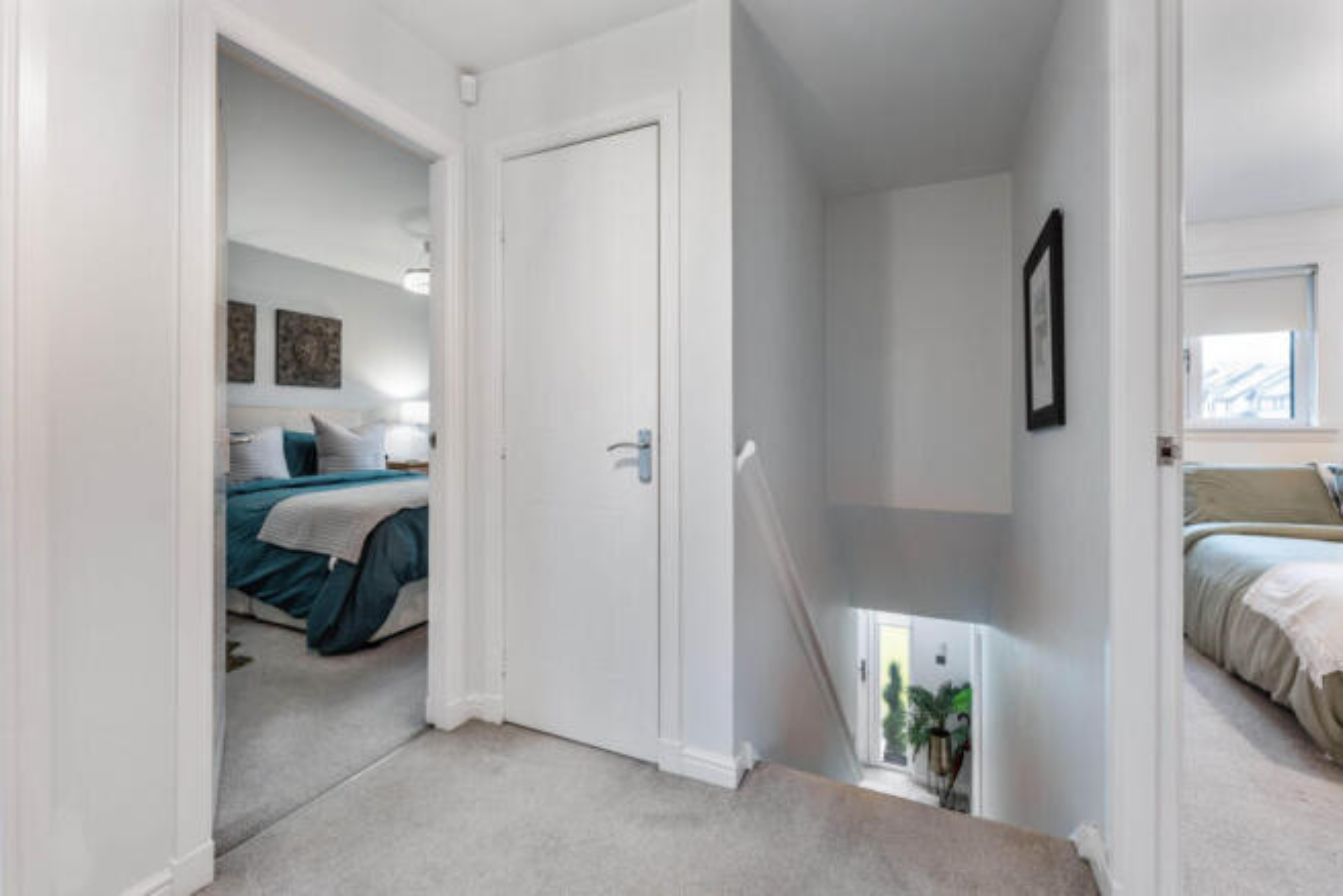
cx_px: 672
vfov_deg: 81.2
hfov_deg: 104.2
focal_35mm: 14
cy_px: 448
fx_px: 522
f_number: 8
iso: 640
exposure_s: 1/10
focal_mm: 14
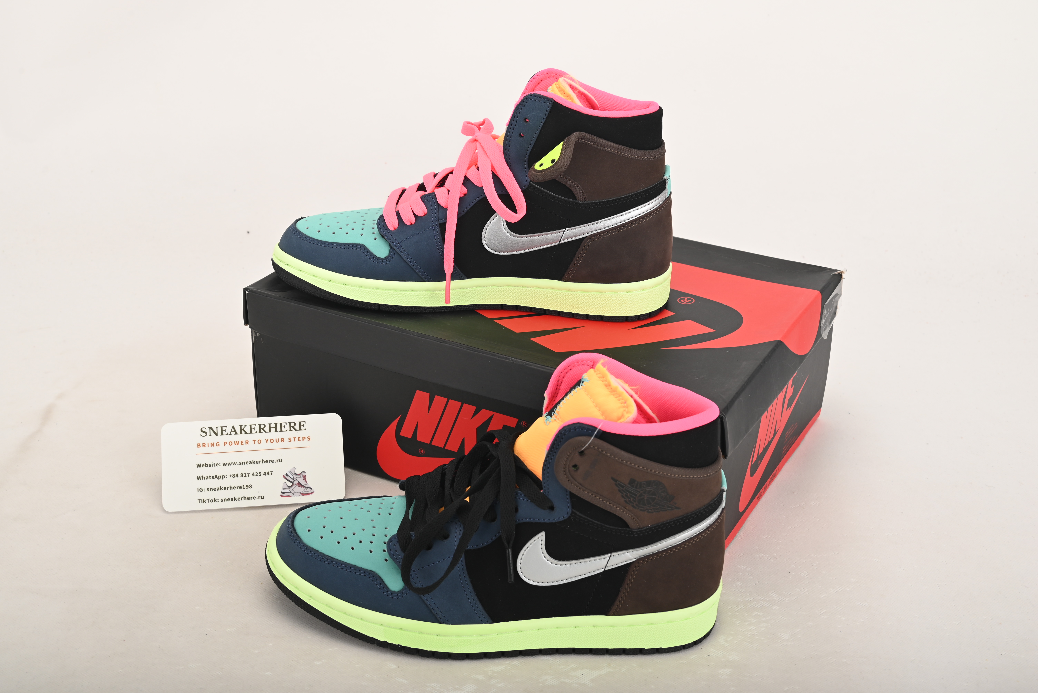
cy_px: 346
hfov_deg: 41.9
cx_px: 519
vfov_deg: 28.7
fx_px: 1356
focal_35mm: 47
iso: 100
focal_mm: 47
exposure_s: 1/200
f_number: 11
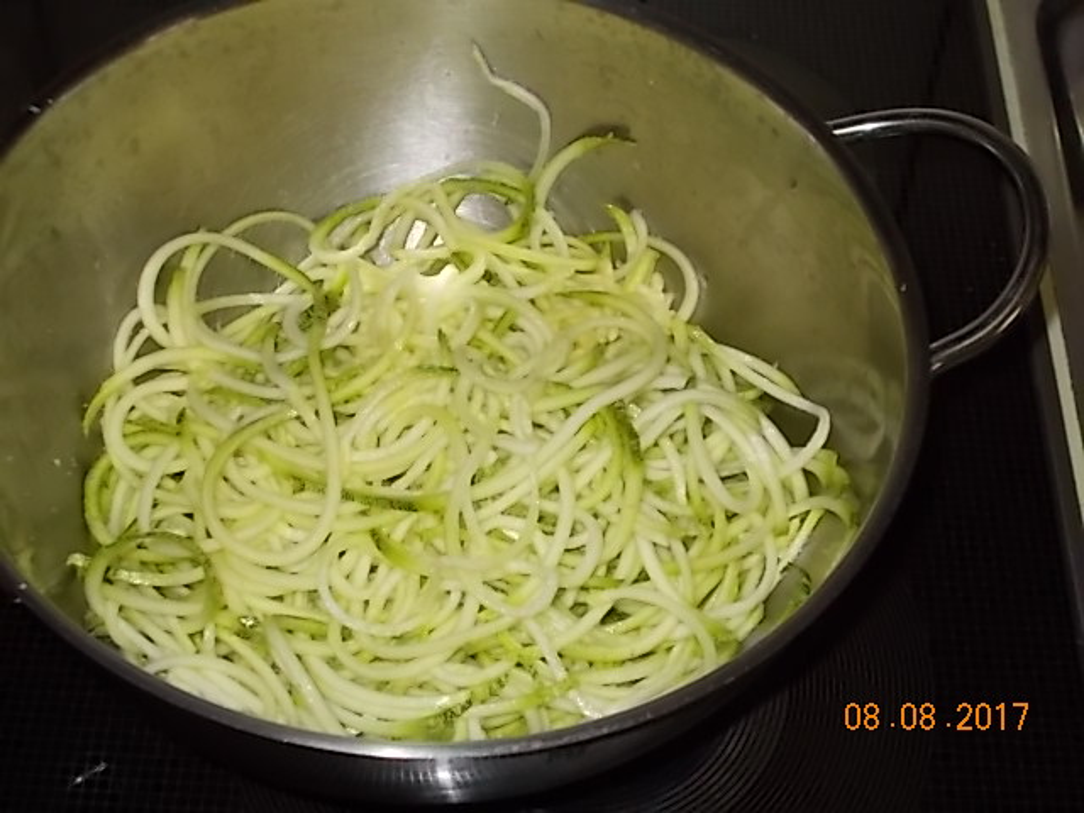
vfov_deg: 25.2
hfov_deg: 33.2
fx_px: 1816
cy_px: 406
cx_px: 542
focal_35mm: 58
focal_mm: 10.3
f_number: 4.9
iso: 200
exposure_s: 1/30
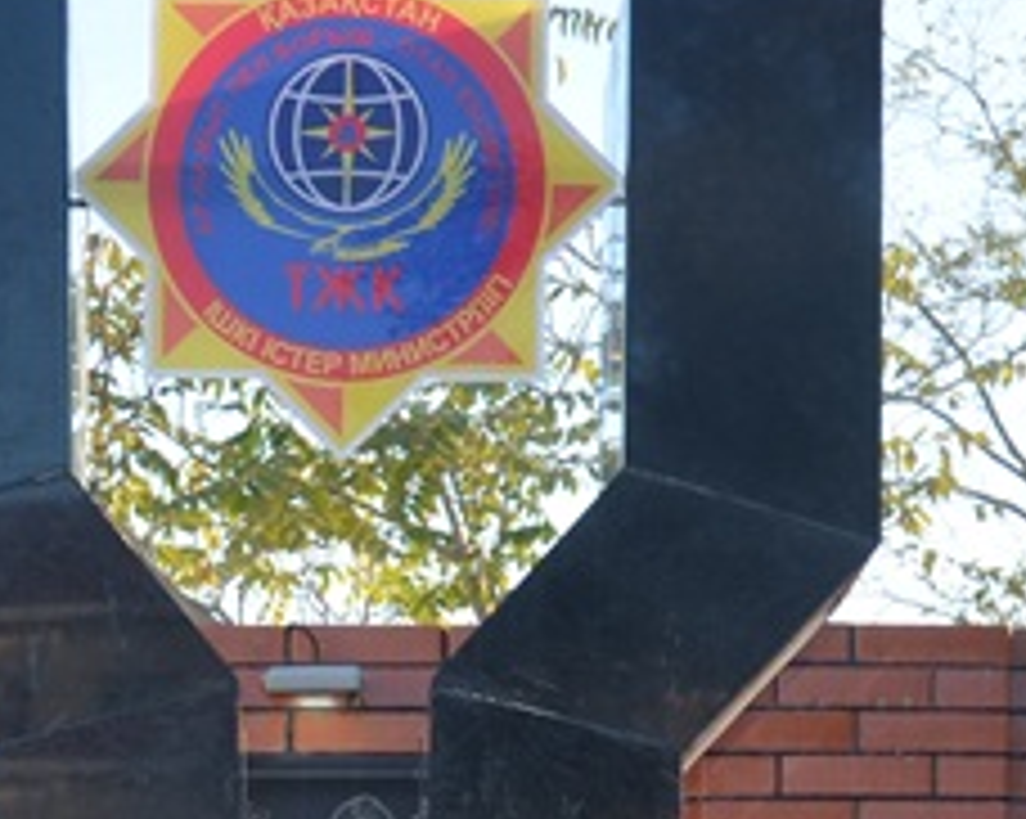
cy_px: 1202
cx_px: 230
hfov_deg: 13.8
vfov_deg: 10.7
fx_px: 4217
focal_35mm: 139
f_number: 4.5
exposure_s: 1/200
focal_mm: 22
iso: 100
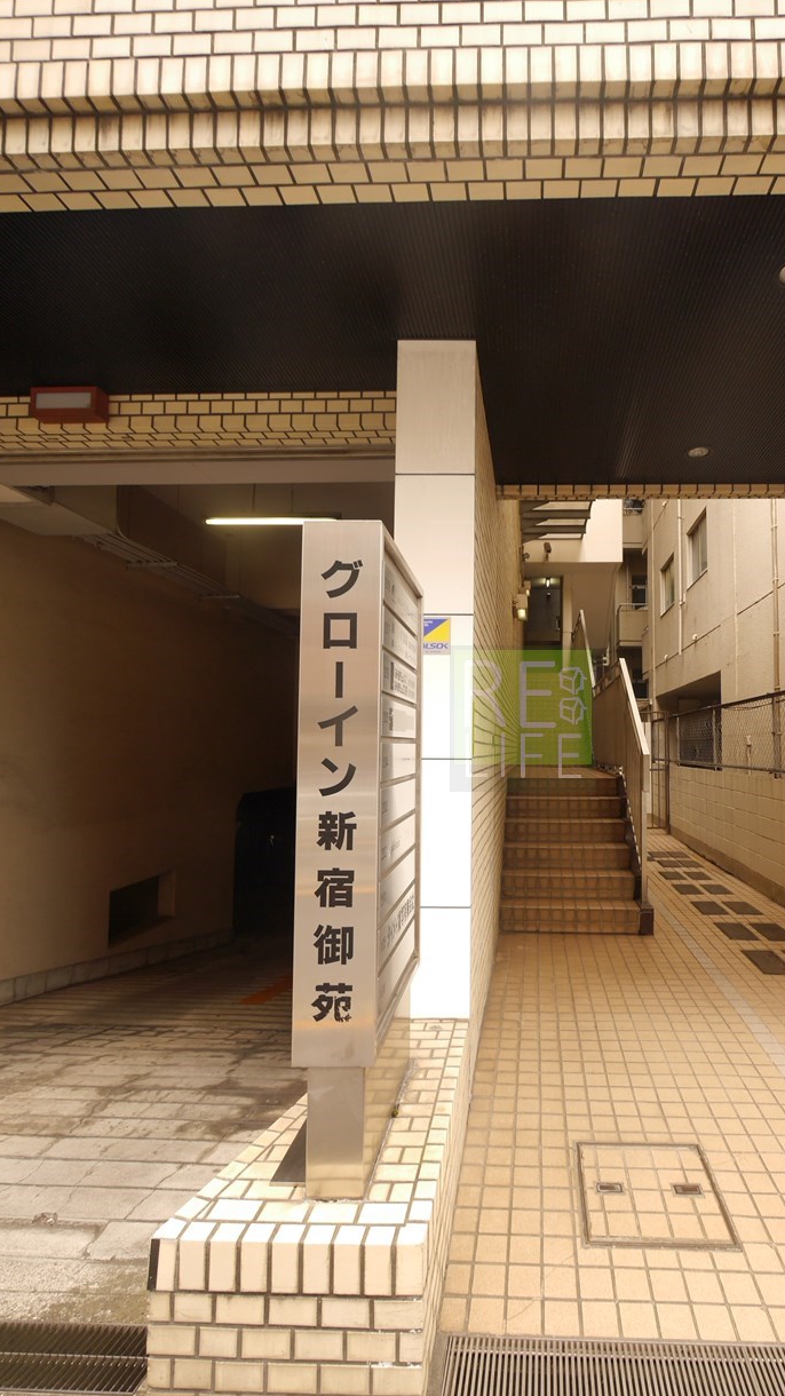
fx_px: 592
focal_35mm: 16
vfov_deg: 99.3
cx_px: 523
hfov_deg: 65.3
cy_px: 719
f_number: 4
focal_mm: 7
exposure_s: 1/60
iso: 200
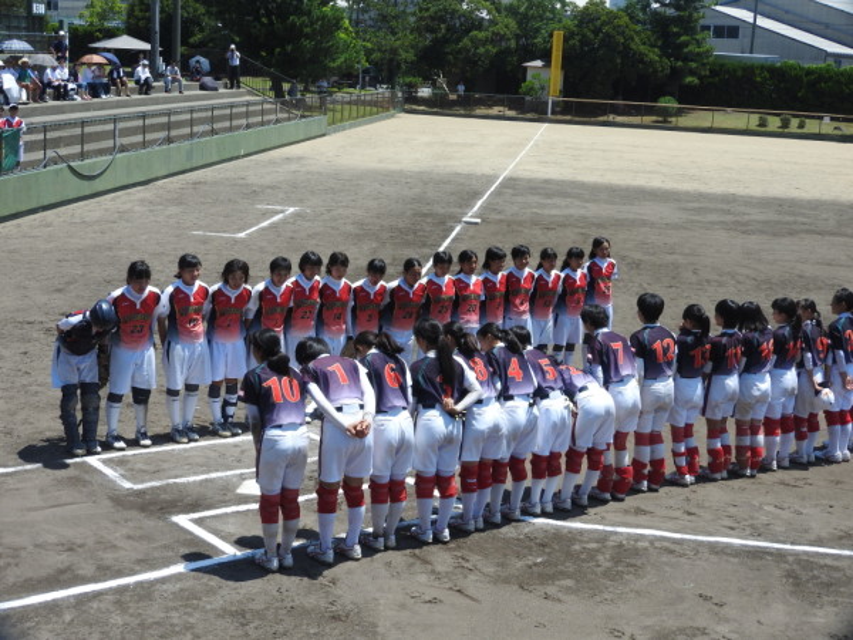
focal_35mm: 55
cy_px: 320
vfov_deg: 26.6
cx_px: 426
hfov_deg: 34.9
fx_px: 1355
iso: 100
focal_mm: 9.9
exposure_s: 1/800
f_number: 4
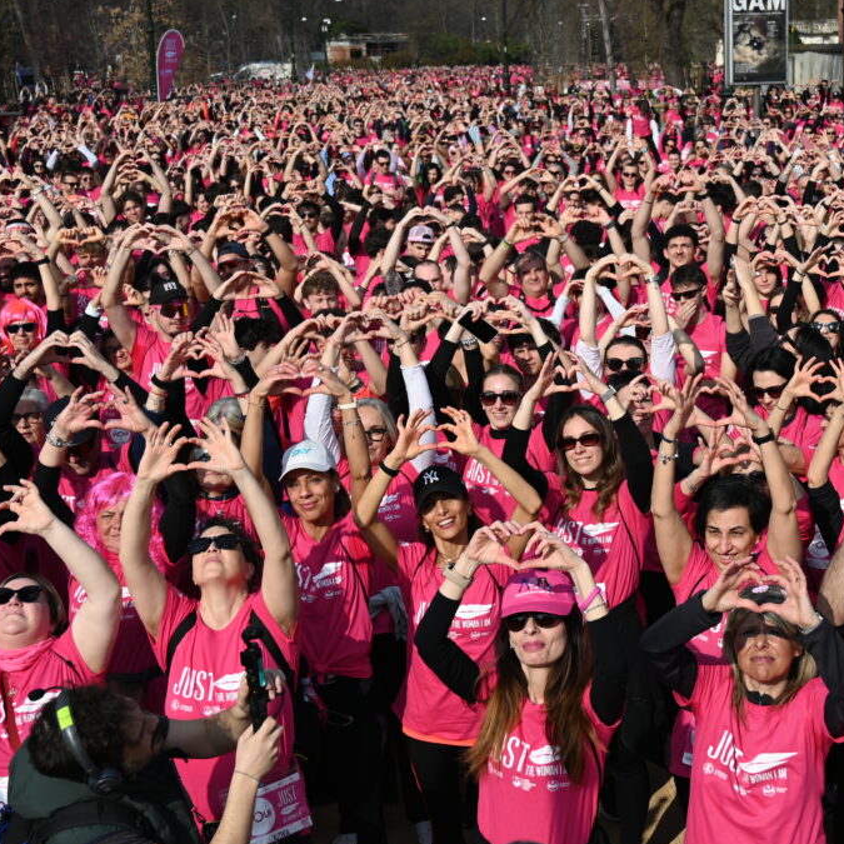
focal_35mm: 58
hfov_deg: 29.3
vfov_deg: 29.6
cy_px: 419
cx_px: 568
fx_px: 1600
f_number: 4
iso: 125
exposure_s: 1/2000
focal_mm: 30
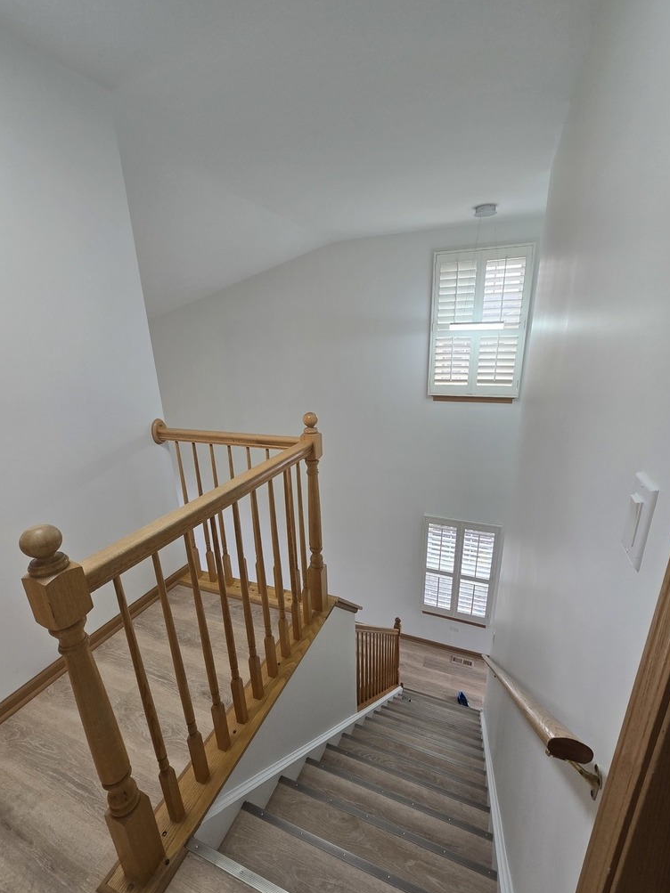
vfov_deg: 102.0
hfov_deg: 85.7
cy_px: 465
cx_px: 331
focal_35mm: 14
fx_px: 361
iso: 100
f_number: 2.2
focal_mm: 2.2
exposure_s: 1/60
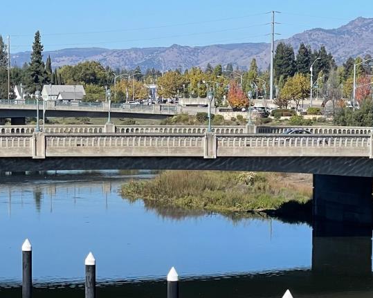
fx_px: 1921
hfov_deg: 11.1
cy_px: 289
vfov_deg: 8.8
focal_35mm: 174
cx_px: 165
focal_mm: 7.5
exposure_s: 1/1064
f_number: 2.2
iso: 20
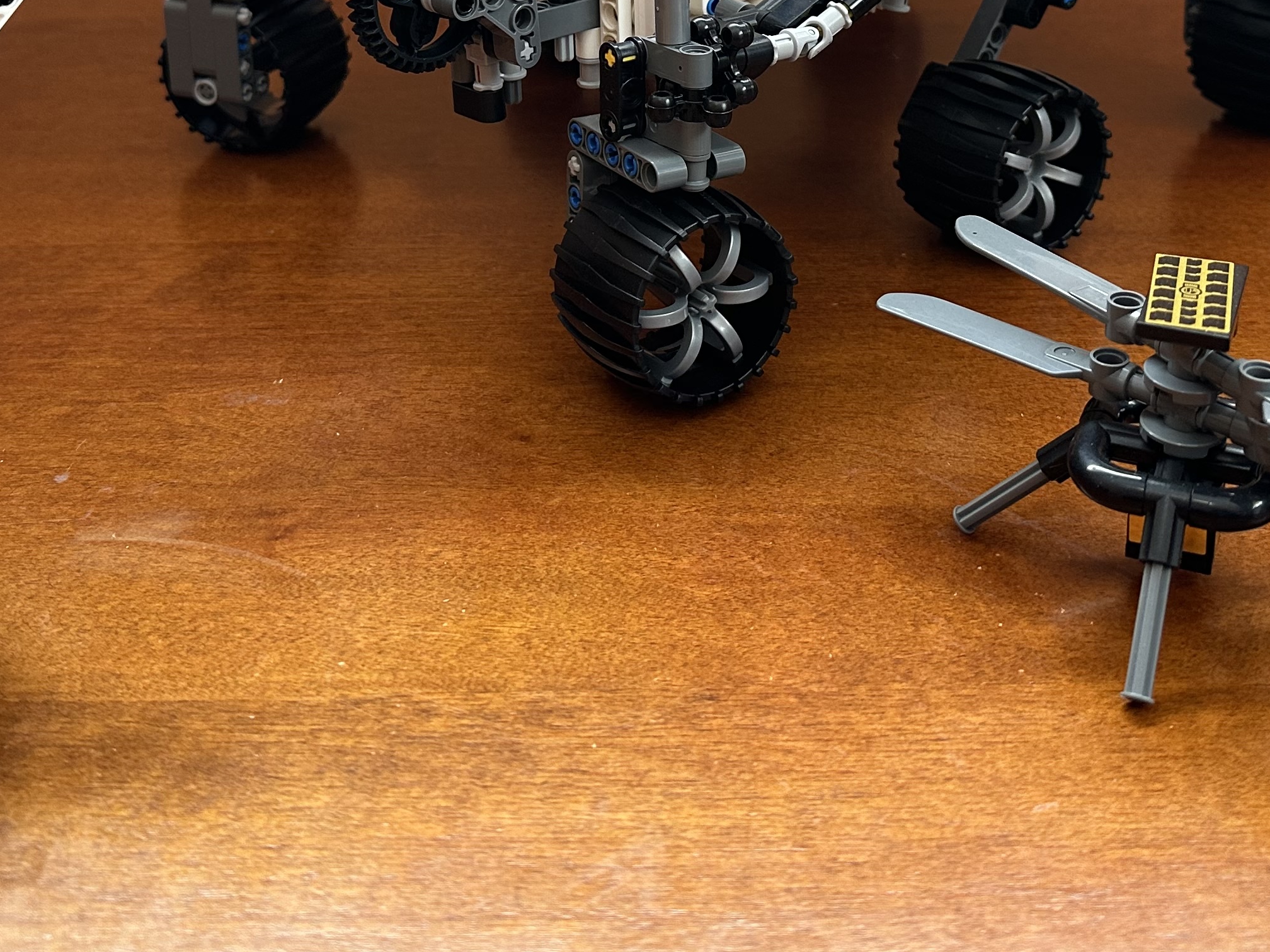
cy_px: 50
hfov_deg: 39.6
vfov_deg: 28.8
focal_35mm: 48
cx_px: 703
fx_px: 1761
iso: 160
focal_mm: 6.86
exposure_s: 1/121
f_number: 1.78
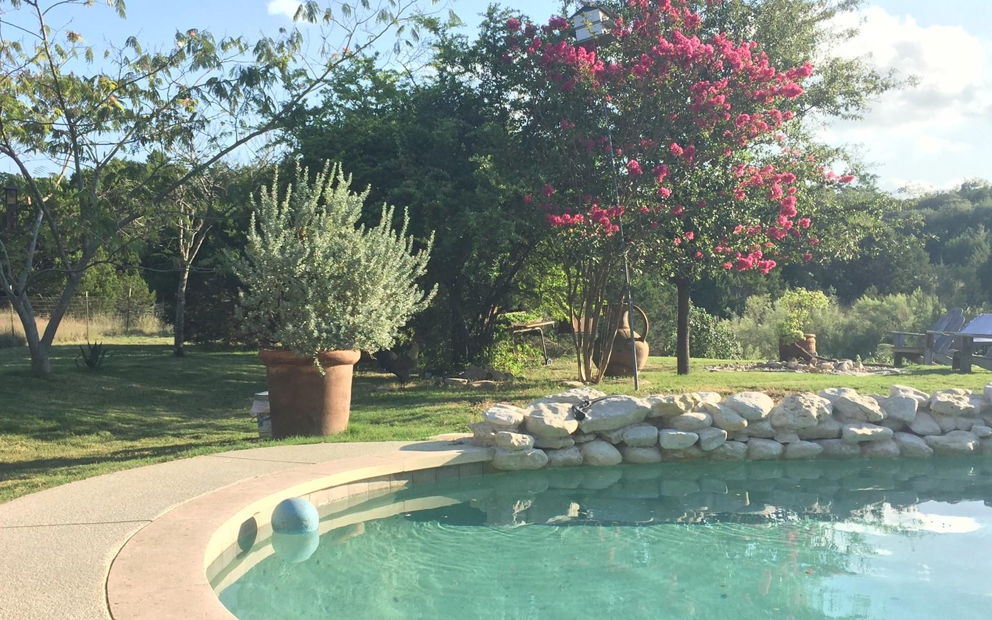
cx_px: 457
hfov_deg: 49.2
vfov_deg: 32.0
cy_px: 321
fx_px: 1081
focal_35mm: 40
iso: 32
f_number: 2.2
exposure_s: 1/618
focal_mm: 4.15
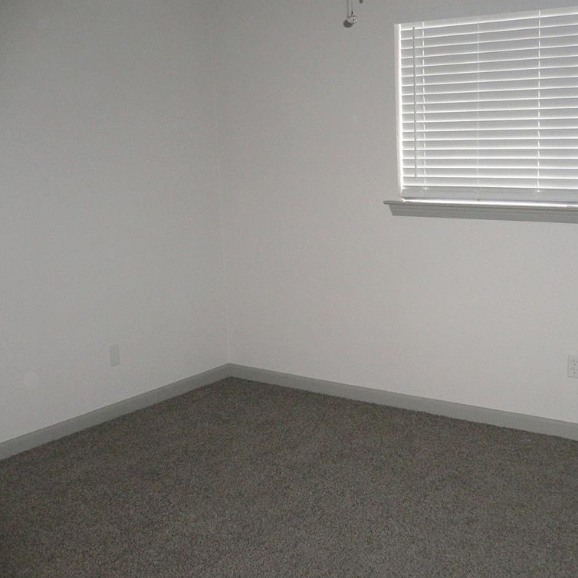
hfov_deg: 39.8
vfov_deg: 40.0
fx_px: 793
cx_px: 362
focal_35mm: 42
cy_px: 287
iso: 300
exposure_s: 1/60
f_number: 2.8
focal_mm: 5.8
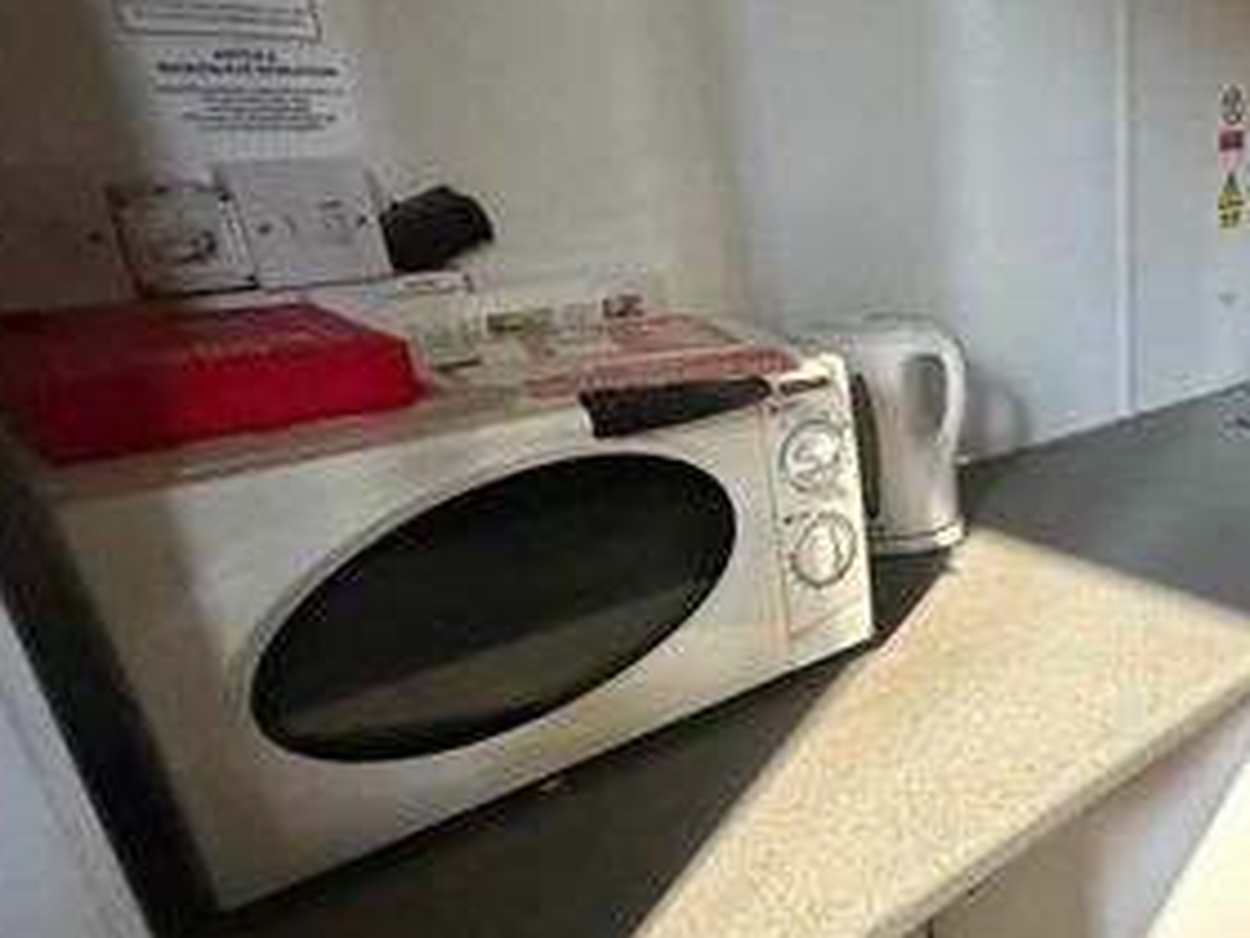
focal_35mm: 30
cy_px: 554
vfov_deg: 46.6
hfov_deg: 52.5
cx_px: 1129
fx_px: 1083
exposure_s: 1/60
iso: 800
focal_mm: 2.22
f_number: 2.2
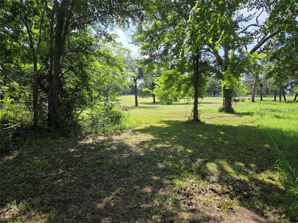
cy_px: 112
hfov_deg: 73.9
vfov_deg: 58.9
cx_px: 149
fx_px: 198
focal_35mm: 23
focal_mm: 5.4
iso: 80
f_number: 1.8
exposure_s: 1/2558
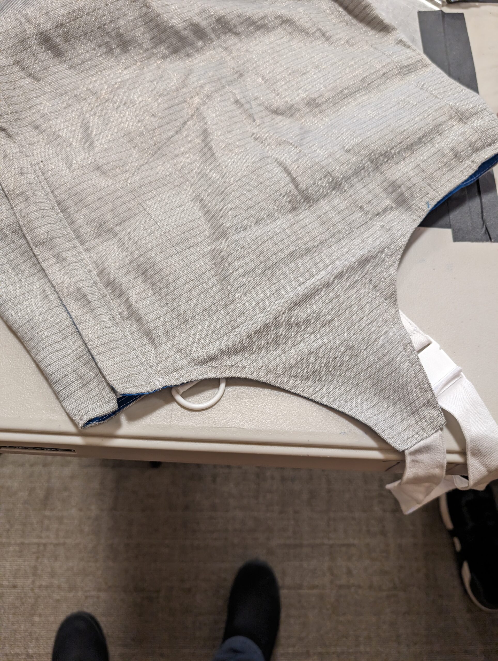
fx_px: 459
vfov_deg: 71.5
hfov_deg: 56.9
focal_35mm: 24
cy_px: 330
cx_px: 249
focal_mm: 6.9
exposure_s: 1/30
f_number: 1.68
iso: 106
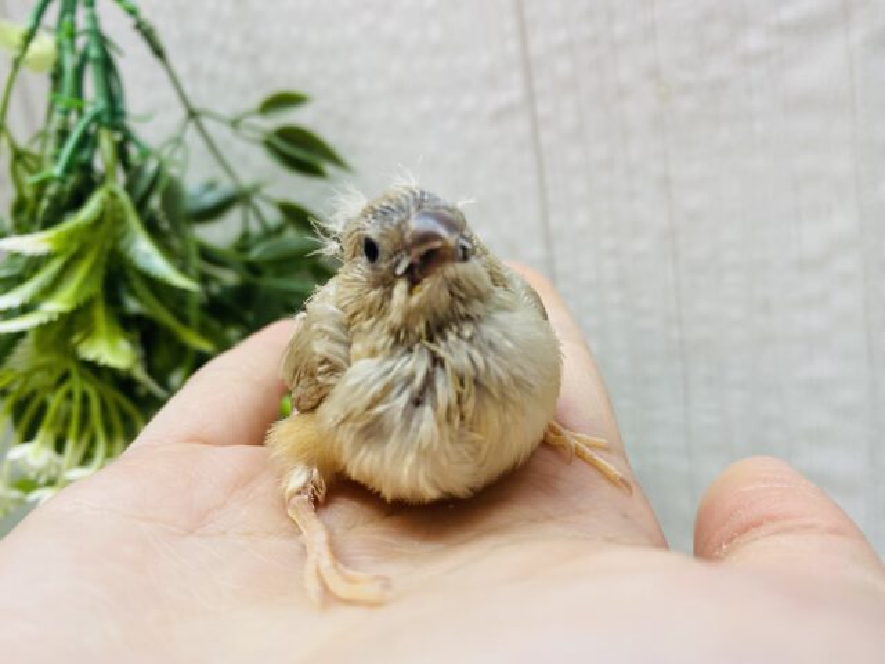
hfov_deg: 69.4
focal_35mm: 25
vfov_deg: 54.9
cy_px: 332
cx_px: 442
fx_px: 639
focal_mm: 4.25
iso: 100
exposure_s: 1/100
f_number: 1.8
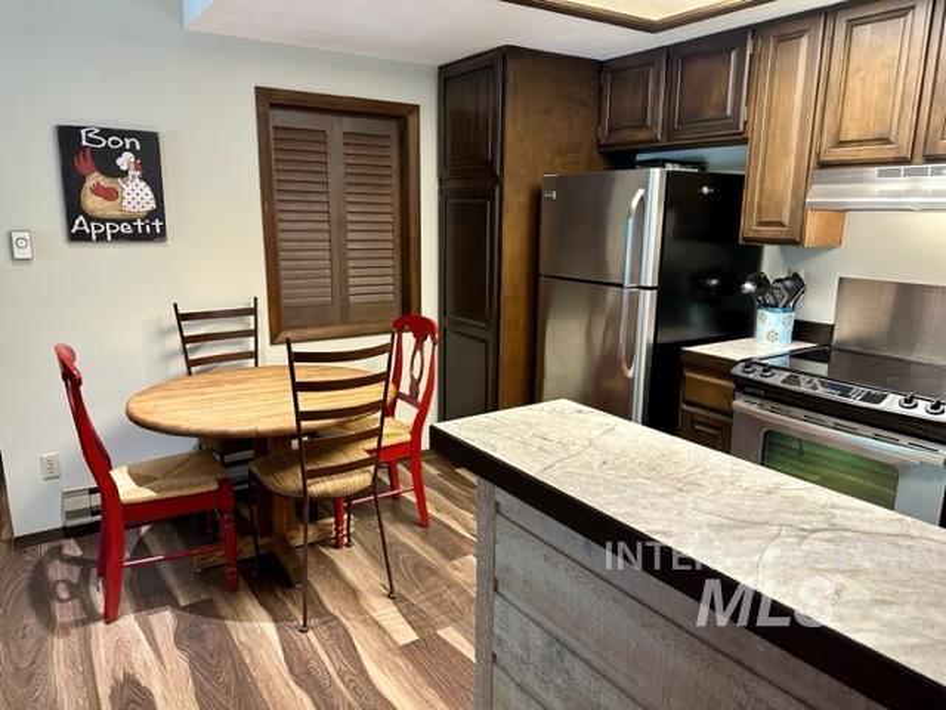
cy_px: 355
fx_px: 656
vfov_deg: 56.8
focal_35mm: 24
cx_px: 473
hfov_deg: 71.6
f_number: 1.78
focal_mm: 6.86
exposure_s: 1/60
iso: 400
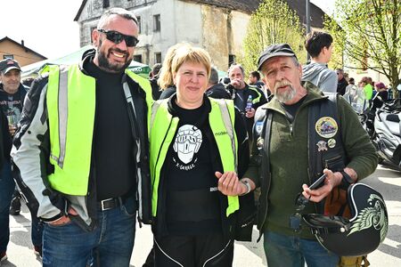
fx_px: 390
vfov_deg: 37.9
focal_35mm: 35
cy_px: 134
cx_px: 200
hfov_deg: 54.4
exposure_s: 1/500
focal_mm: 35
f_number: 16
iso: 1600
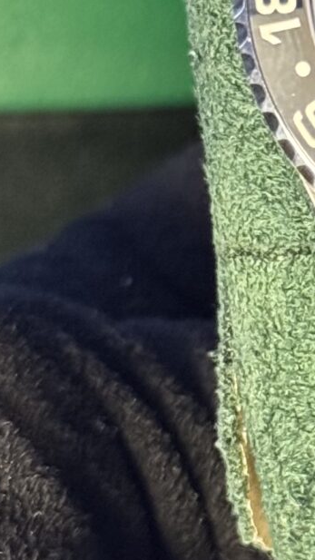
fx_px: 3223
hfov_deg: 5.5
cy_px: 304
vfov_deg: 9.9
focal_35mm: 217
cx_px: 547
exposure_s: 1/35
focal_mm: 6.76
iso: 500
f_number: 1.78
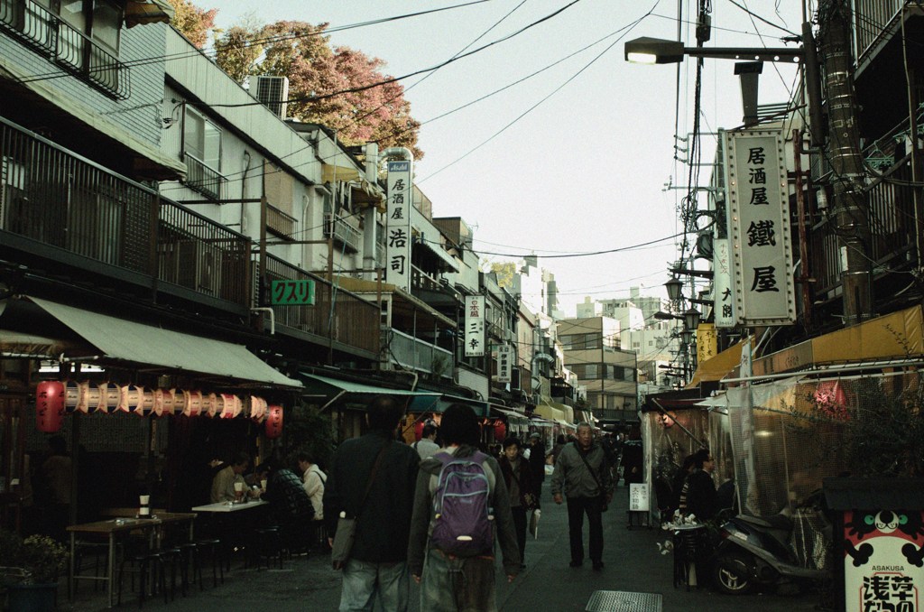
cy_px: 306
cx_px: 462
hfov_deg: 46.5
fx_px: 1076
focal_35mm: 42
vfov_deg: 31.7
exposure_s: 1/500
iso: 400
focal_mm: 28
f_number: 5.6
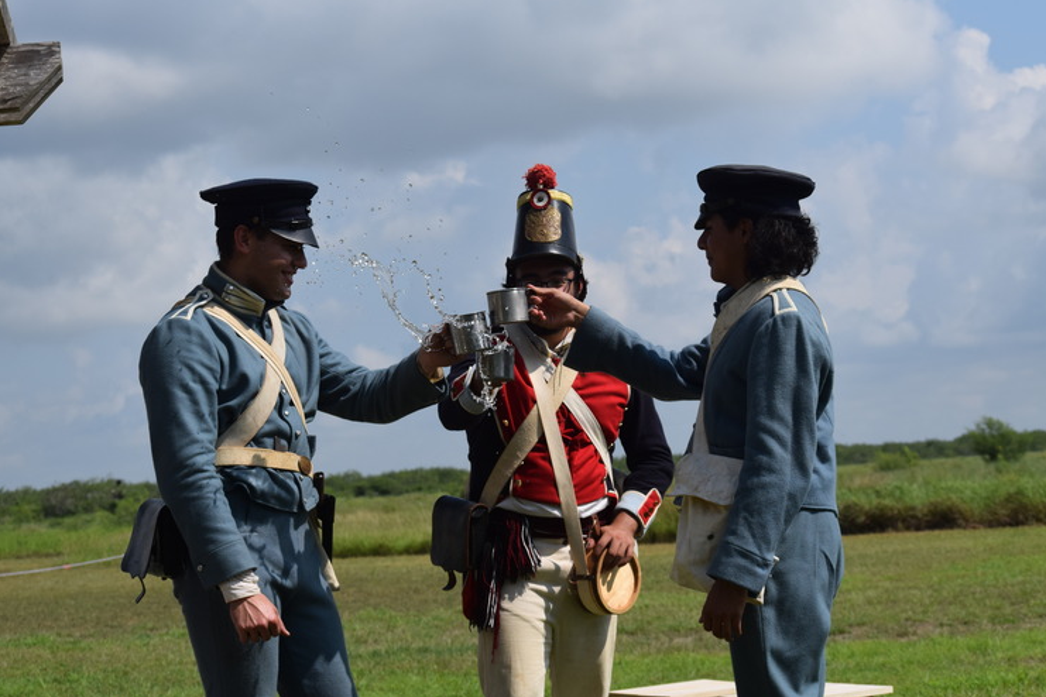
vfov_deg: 16.4
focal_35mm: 84
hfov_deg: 24.3
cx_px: 524
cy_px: 347
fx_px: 2426
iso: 400
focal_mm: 55
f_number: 7.1
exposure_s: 1/1600
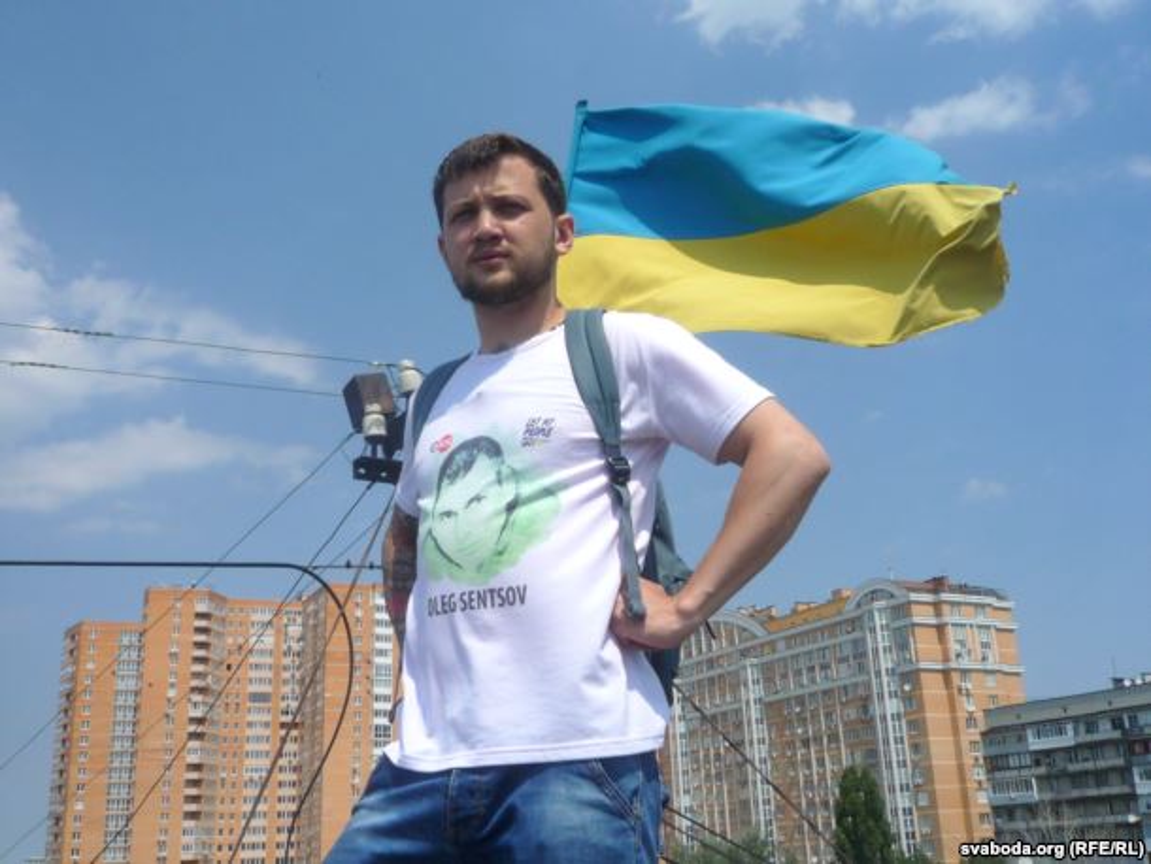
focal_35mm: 36
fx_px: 1197
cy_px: 432
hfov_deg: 51.3
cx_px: 576
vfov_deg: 39.7
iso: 100
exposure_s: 1/800
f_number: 5.6
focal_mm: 4.4
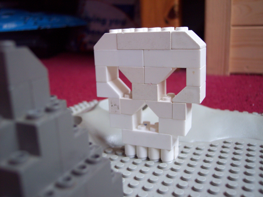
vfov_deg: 37.7
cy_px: 98
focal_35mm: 38
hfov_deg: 49.0
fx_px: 289
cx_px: 132
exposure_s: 1/10
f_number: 2.8
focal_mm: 8
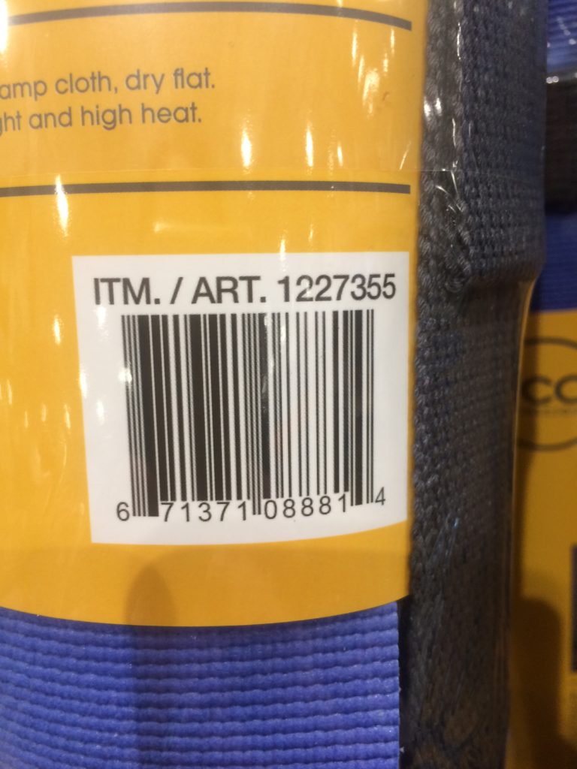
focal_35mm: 29
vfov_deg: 61.7
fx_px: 645
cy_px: 384
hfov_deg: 48.2
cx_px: 288
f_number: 2.2
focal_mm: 4.15
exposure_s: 1/30
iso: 100
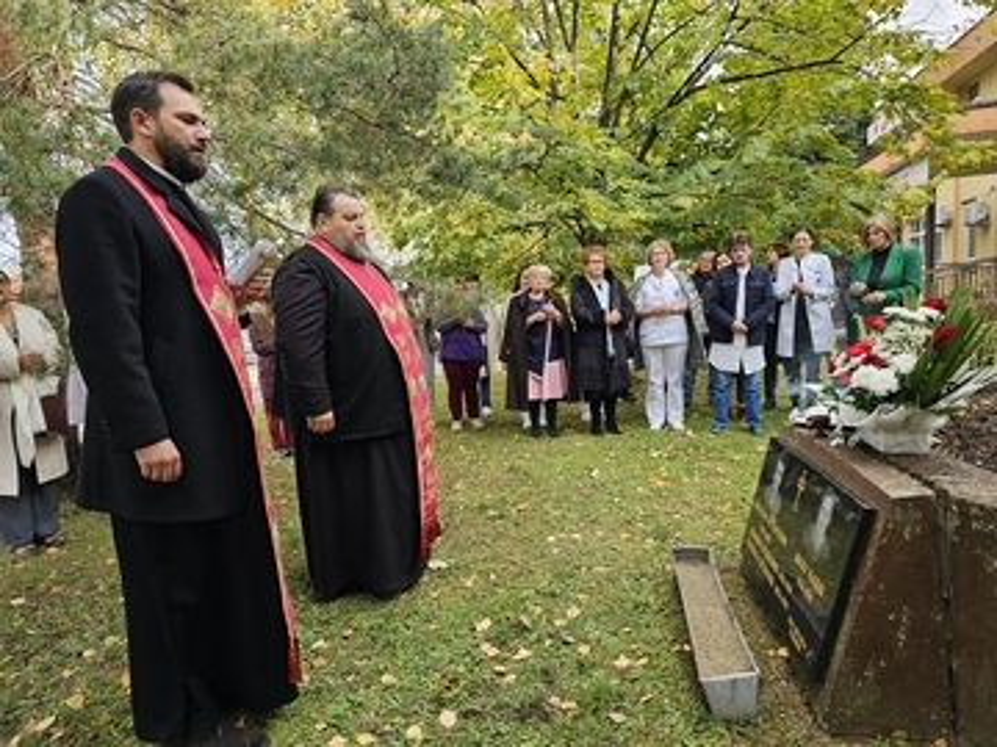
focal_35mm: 23
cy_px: 374
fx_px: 662
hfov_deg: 73.9
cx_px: 498
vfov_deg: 58.9
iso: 50
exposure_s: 1/359
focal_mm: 6.3
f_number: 1.7
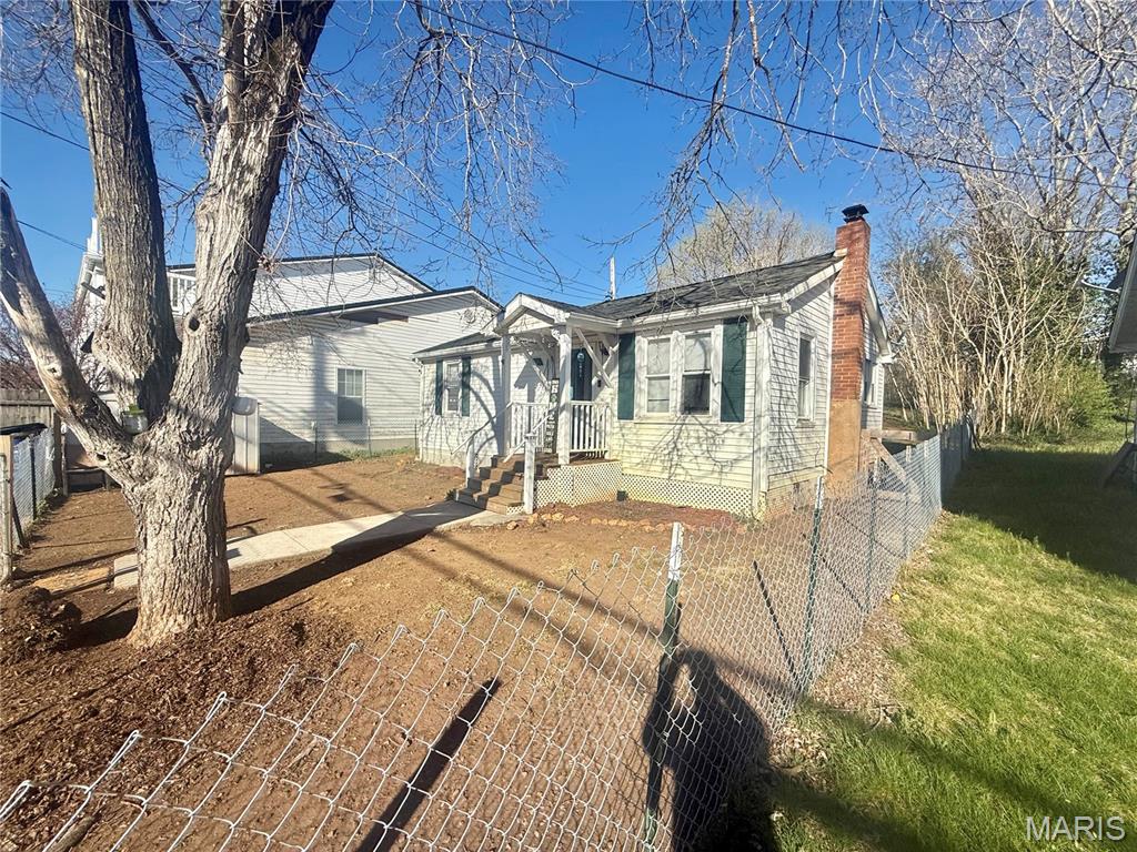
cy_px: 426
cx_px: 568
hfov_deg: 102.1
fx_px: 460
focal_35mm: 14
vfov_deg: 85.7
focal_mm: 2.22
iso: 64
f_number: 2.2
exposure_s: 1/5155
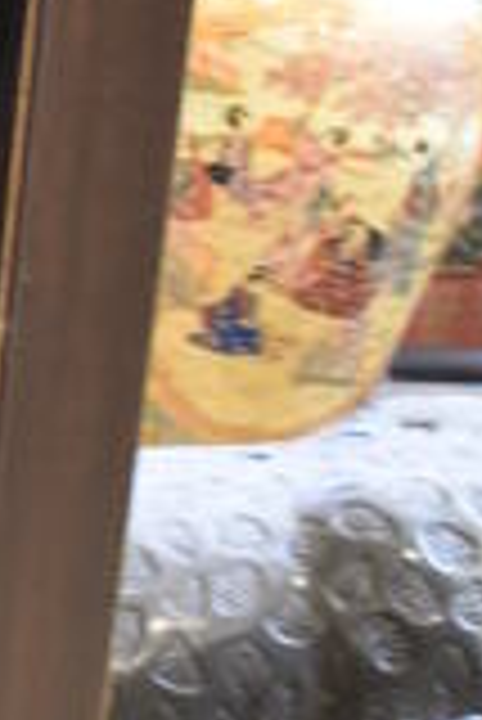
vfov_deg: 13.3
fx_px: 3086
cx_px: -649
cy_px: 223
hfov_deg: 8.3
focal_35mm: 154
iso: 2500
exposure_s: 1/30
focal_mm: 18
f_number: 3.5
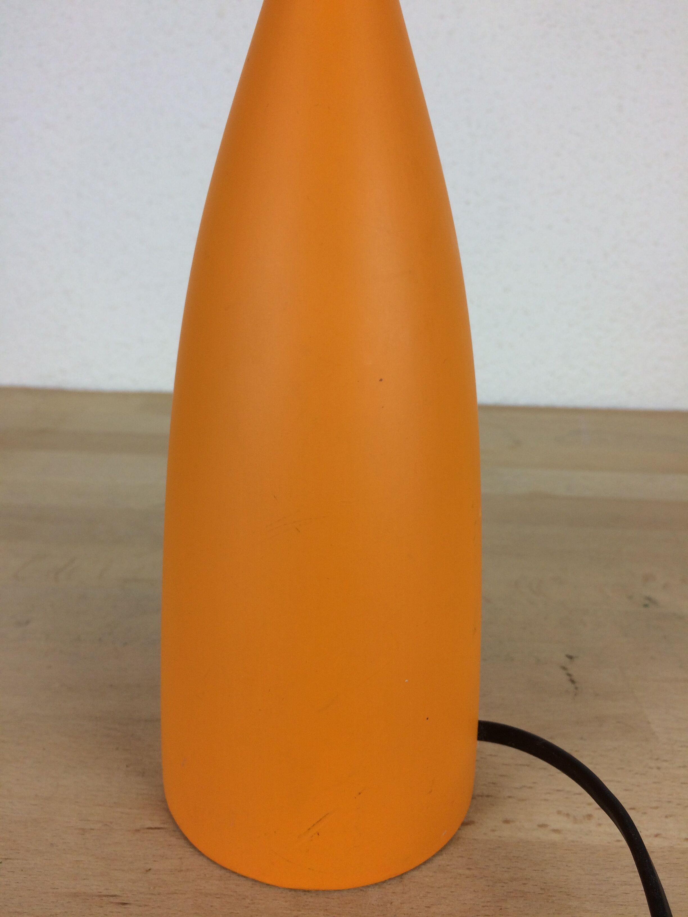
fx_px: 769
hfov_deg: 48.2
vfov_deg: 61.7
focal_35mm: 29
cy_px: 458
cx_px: 344
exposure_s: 1/100
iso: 40
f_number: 2.2
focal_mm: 4.15
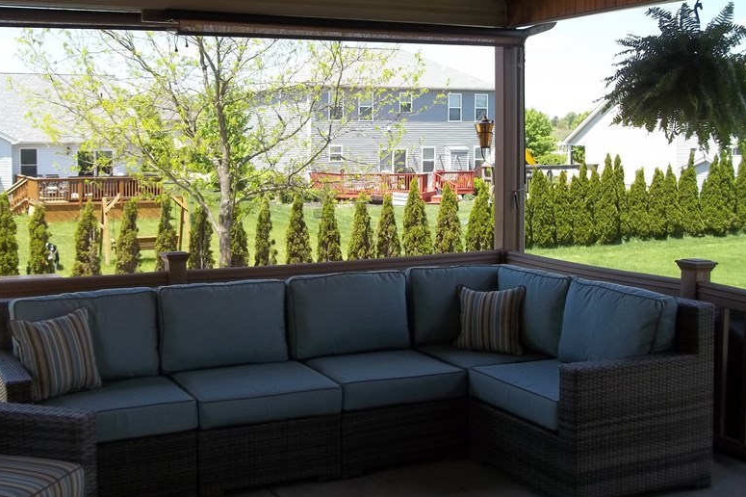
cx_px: 311
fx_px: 911
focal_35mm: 44
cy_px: 207
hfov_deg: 44.4
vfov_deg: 30.4
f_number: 2.9
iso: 64
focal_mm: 5.7
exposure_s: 1/400
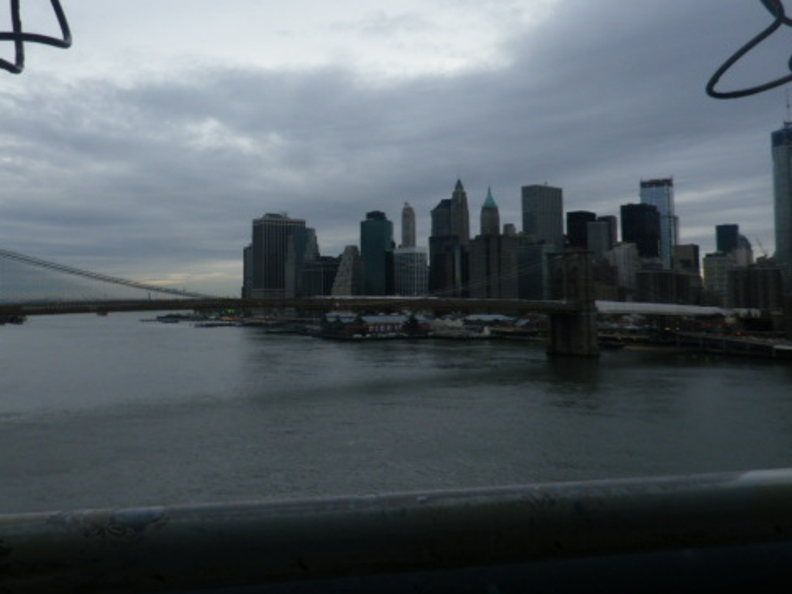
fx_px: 755
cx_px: 318
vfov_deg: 42.7
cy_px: 237
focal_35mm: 33
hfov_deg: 55.0
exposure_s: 1/80
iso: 80
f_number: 3.5
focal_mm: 4.5
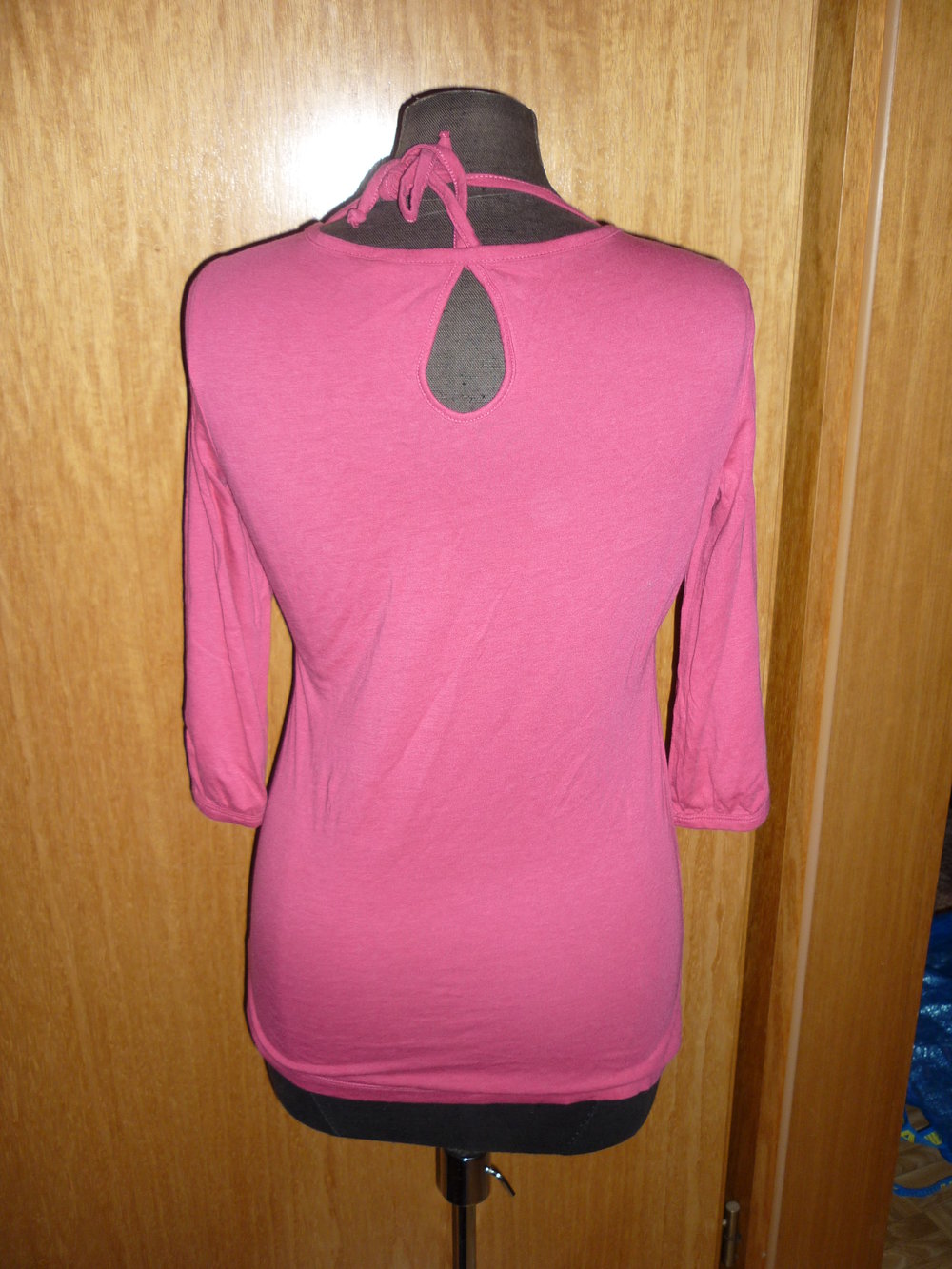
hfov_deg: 43.0
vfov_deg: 55.3
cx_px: 476
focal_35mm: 33
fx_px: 1210
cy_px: 634
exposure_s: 1/30
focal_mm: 5.5
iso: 100
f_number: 2.8
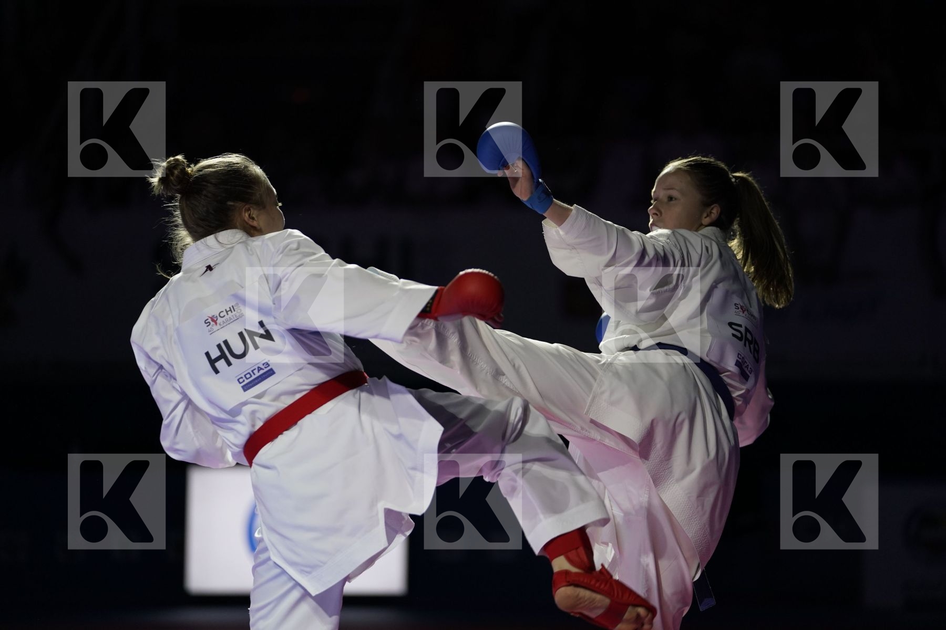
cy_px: 315
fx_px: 4309
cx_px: 473
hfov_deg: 12.5
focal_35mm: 164
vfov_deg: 8.4
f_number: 2.8
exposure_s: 1/1000
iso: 1600
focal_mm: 164
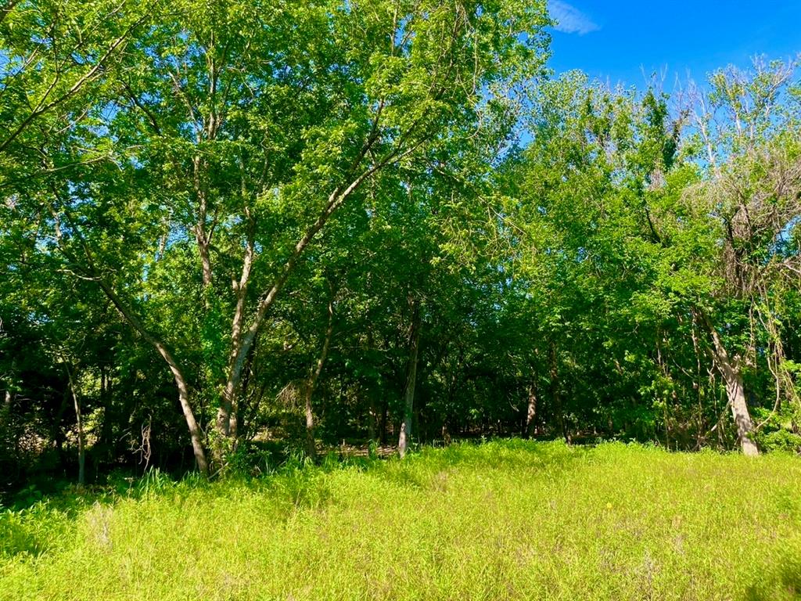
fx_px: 602
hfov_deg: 67.3
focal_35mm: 26
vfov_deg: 53.1
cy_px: 300
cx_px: 400
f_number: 1.6
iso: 50
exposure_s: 1/668
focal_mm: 5.1
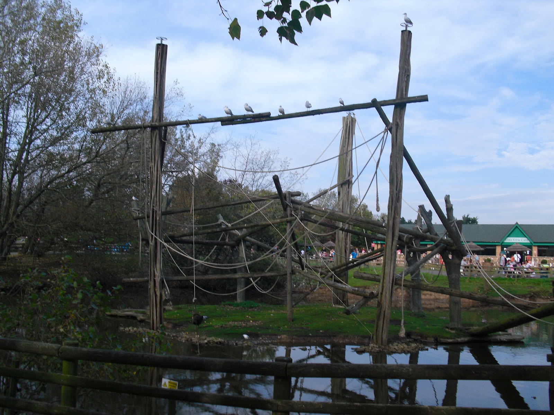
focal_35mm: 36
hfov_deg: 51.4
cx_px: 277
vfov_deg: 39.7
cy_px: 208
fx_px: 576
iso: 100
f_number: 7.8
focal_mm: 6.3
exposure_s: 1/160
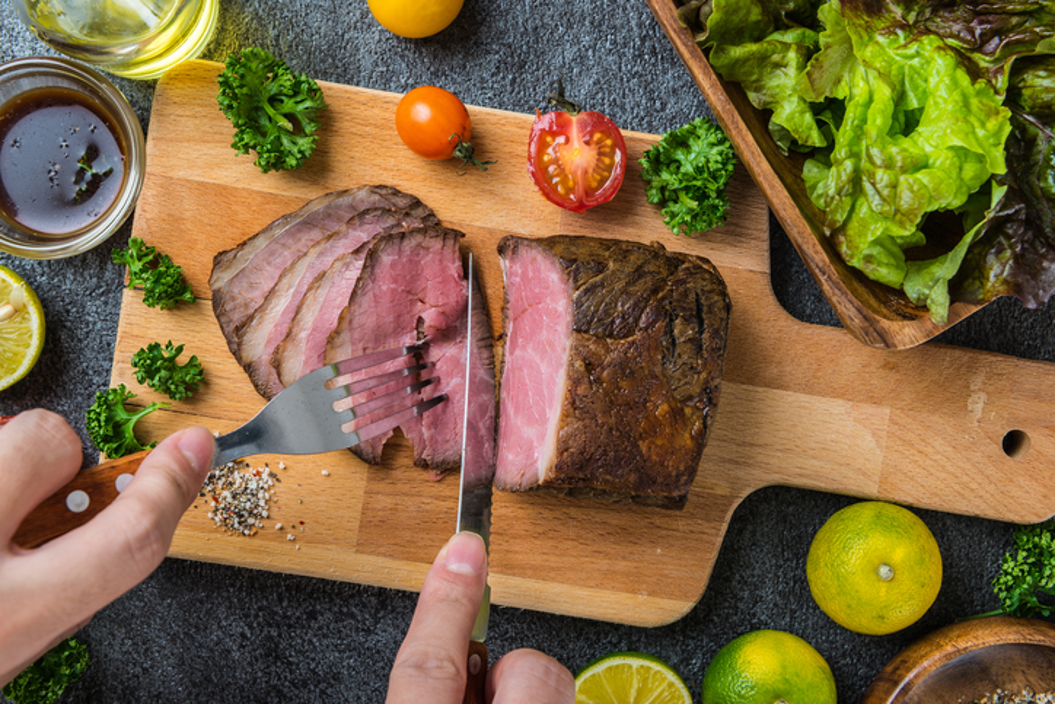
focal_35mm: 55
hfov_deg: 36.2
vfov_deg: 24.6
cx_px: 528
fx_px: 1612
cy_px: 352
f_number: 9
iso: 100
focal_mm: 55
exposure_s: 1/125
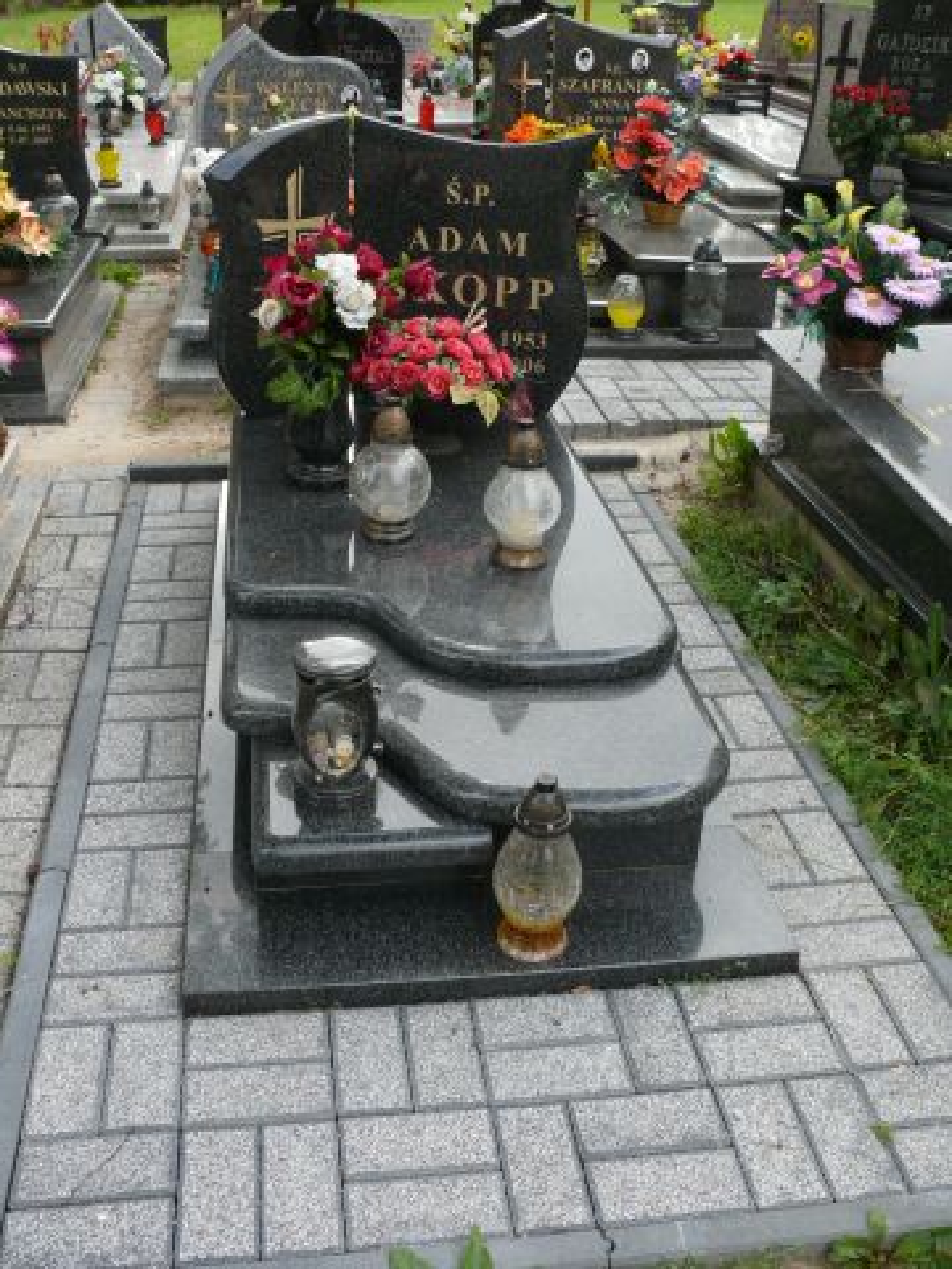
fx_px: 1283
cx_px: 476
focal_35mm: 35
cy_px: 634
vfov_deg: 52.6
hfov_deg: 40.7
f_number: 4
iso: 100
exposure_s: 1/160
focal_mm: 7.4
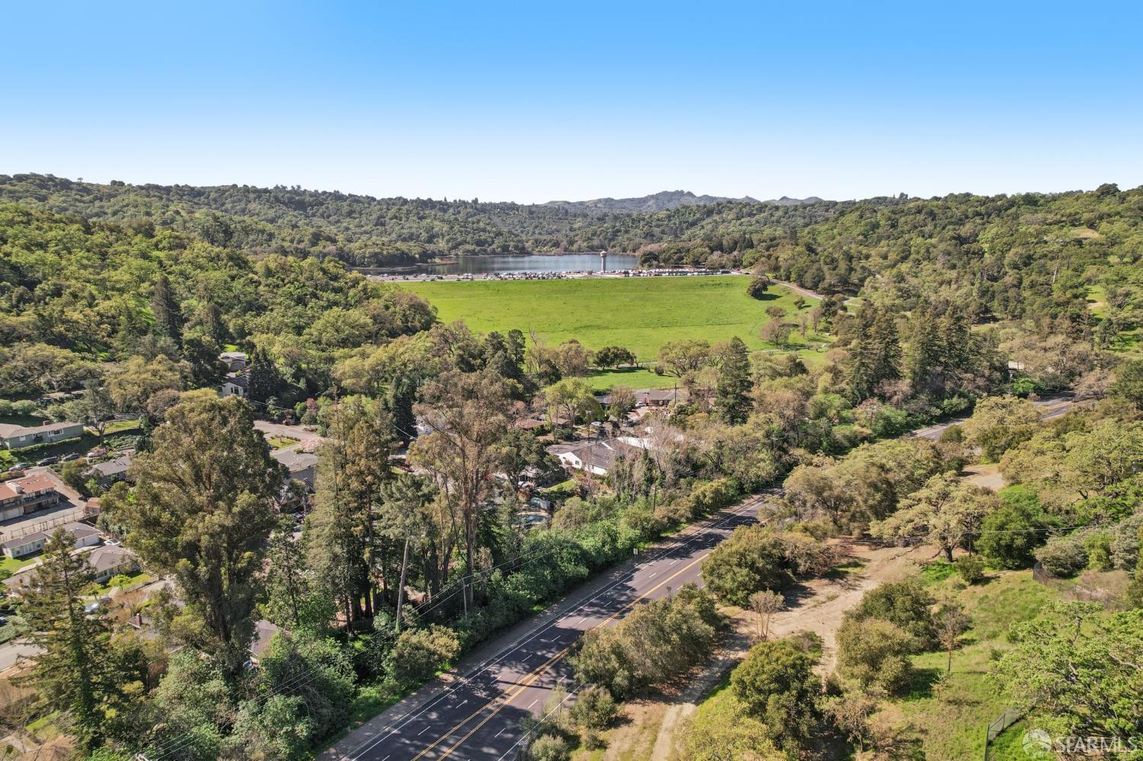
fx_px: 698
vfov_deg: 57.2
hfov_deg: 78.6
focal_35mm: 22
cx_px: 572
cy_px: 380
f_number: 2.8
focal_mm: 8.4
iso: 100
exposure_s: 1/180
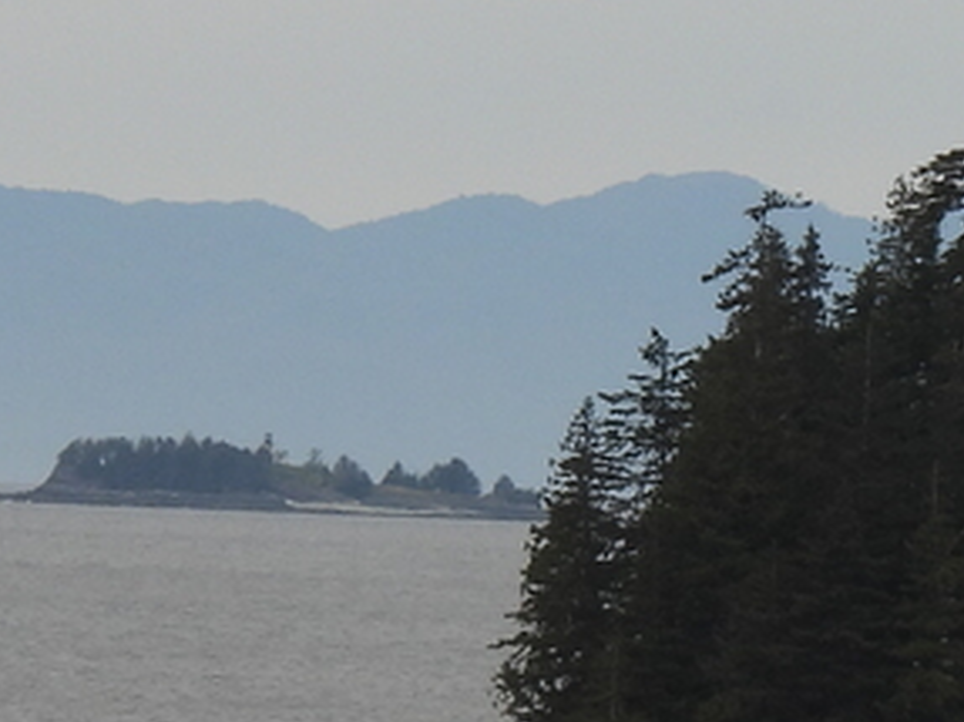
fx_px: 32291
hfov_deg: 1.7
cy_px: 413
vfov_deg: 1.3
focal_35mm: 1160
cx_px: 1129
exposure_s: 1/320
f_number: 4.5
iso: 100
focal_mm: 46.4
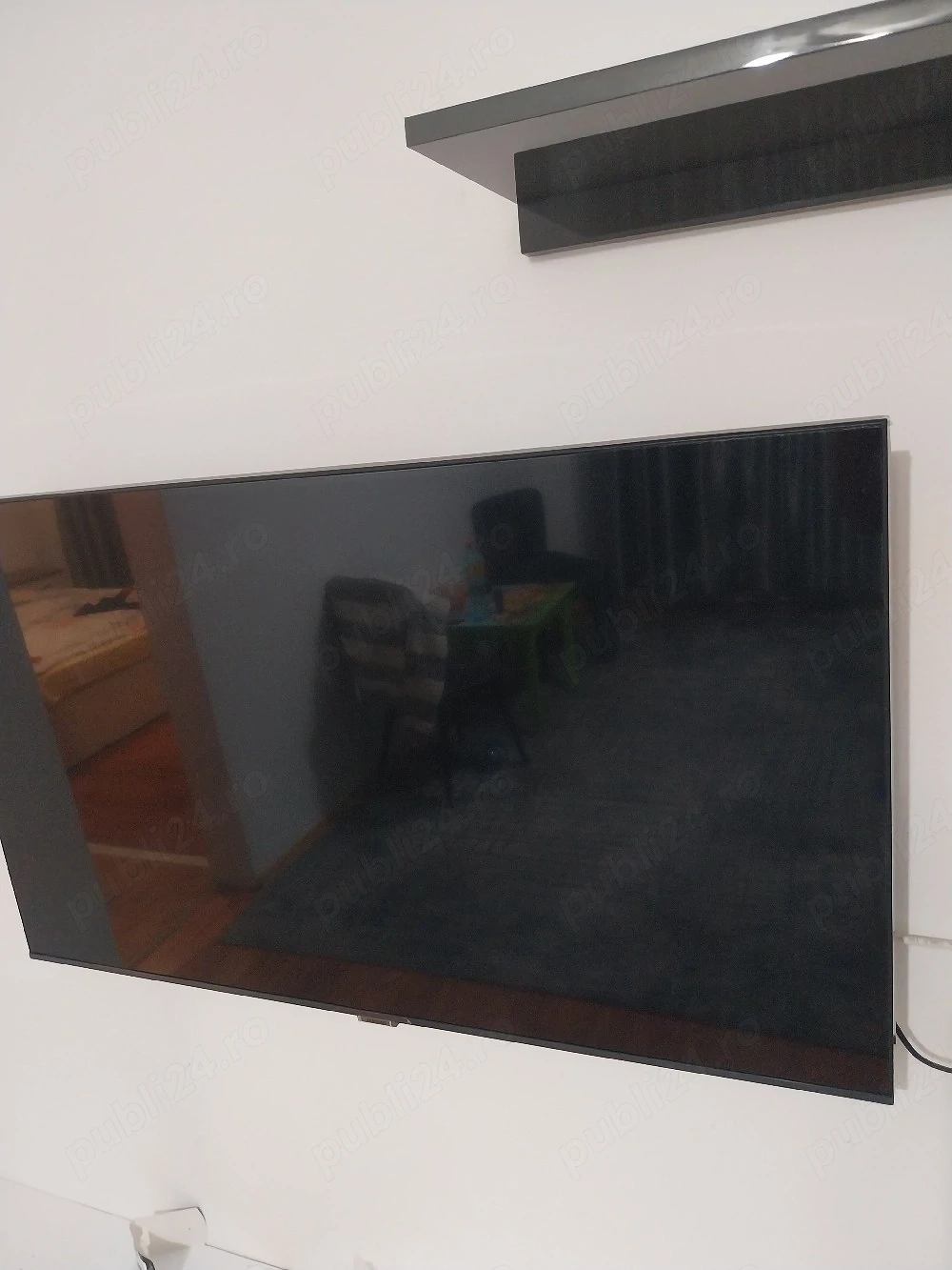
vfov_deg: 67.3
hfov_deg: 53.1
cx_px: 476
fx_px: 953
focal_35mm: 26
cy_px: 635
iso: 400
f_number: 1.8
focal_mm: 4
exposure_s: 1/25
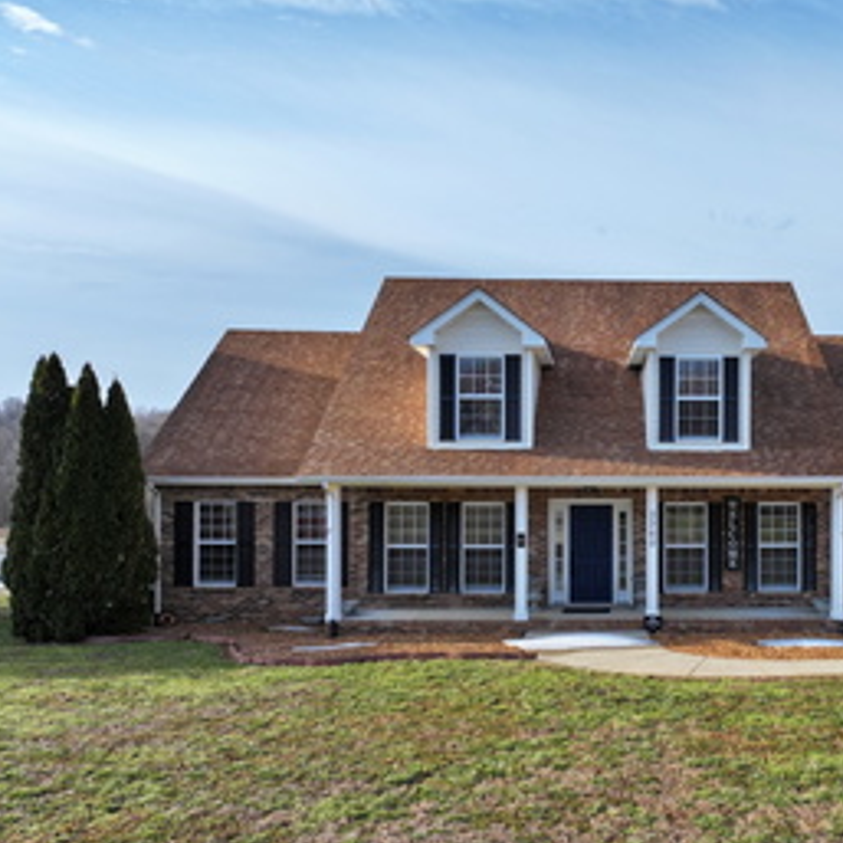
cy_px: 484
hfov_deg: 47.9
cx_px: 630
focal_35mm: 33
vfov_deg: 49.6
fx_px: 909
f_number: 2.8
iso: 180
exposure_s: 1/2000
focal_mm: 12.29
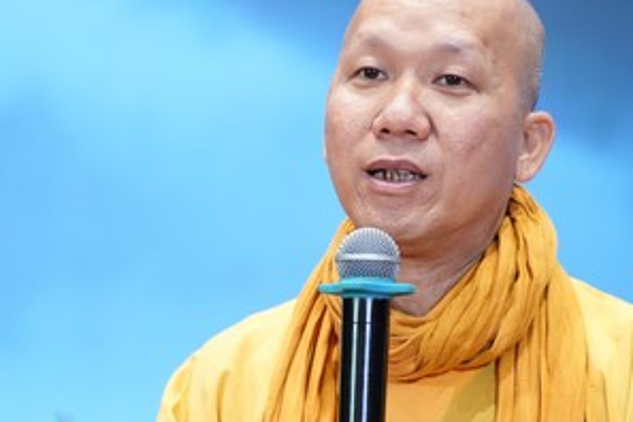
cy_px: 289
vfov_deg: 4.8
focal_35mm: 289
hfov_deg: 7.1
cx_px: 166
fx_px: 5081
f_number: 2.8
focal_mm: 132
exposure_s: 1/200
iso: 3200
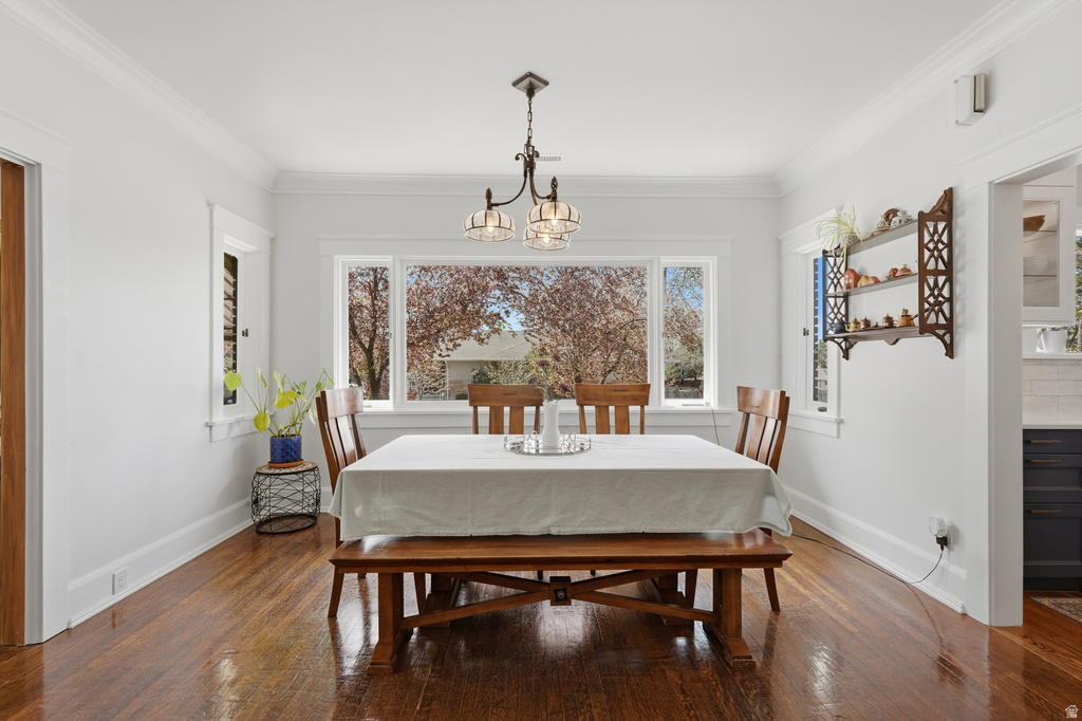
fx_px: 481
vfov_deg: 73.7
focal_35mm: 16
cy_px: 360
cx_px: 541
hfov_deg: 96.8
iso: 250
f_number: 9
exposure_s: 1/1000
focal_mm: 16
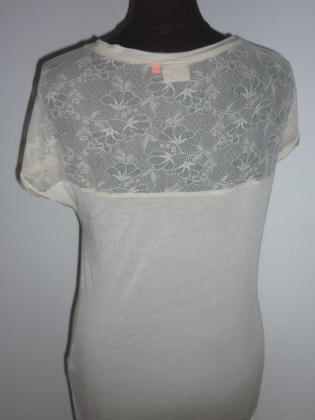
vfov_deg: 44.8
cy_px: 216
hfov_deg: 34.3
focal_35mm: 42
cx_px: 170
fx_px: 510
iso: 100
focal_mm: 5.9
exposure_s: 1/125
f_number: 2.9
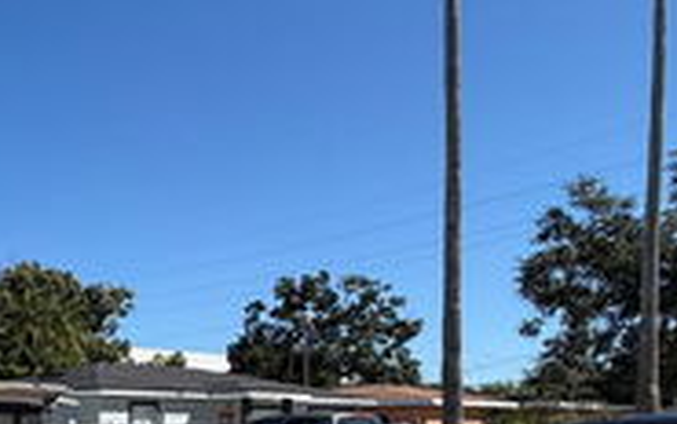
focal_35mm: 41
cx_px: -154
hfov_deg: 36.2
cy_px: 406
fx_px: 757
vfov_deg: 29.6
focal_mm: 2.22
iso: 20
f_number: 2.2
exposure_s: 1/830
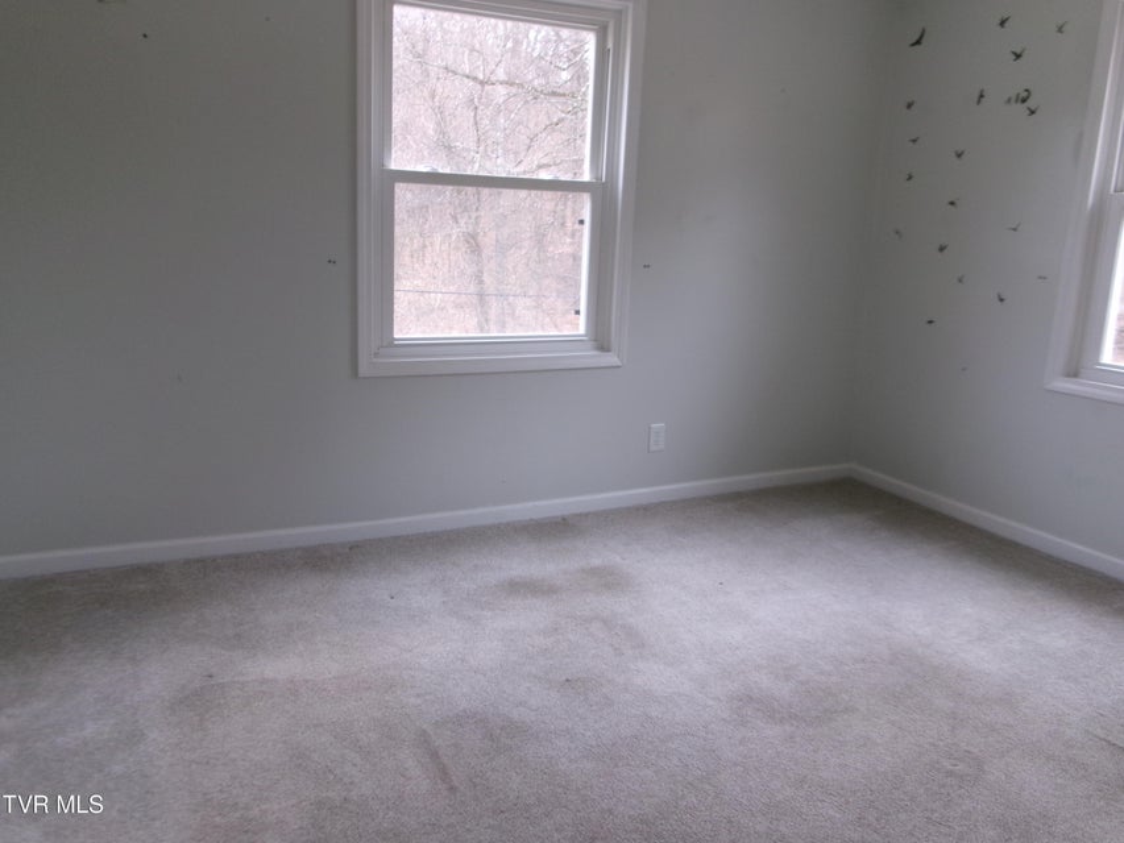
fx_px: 909
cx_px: 562
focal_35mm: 28
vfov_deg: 49.8
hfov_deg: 63.4
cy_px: 422
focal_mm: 5.1
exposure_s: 1/34
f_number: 3.9
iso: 134
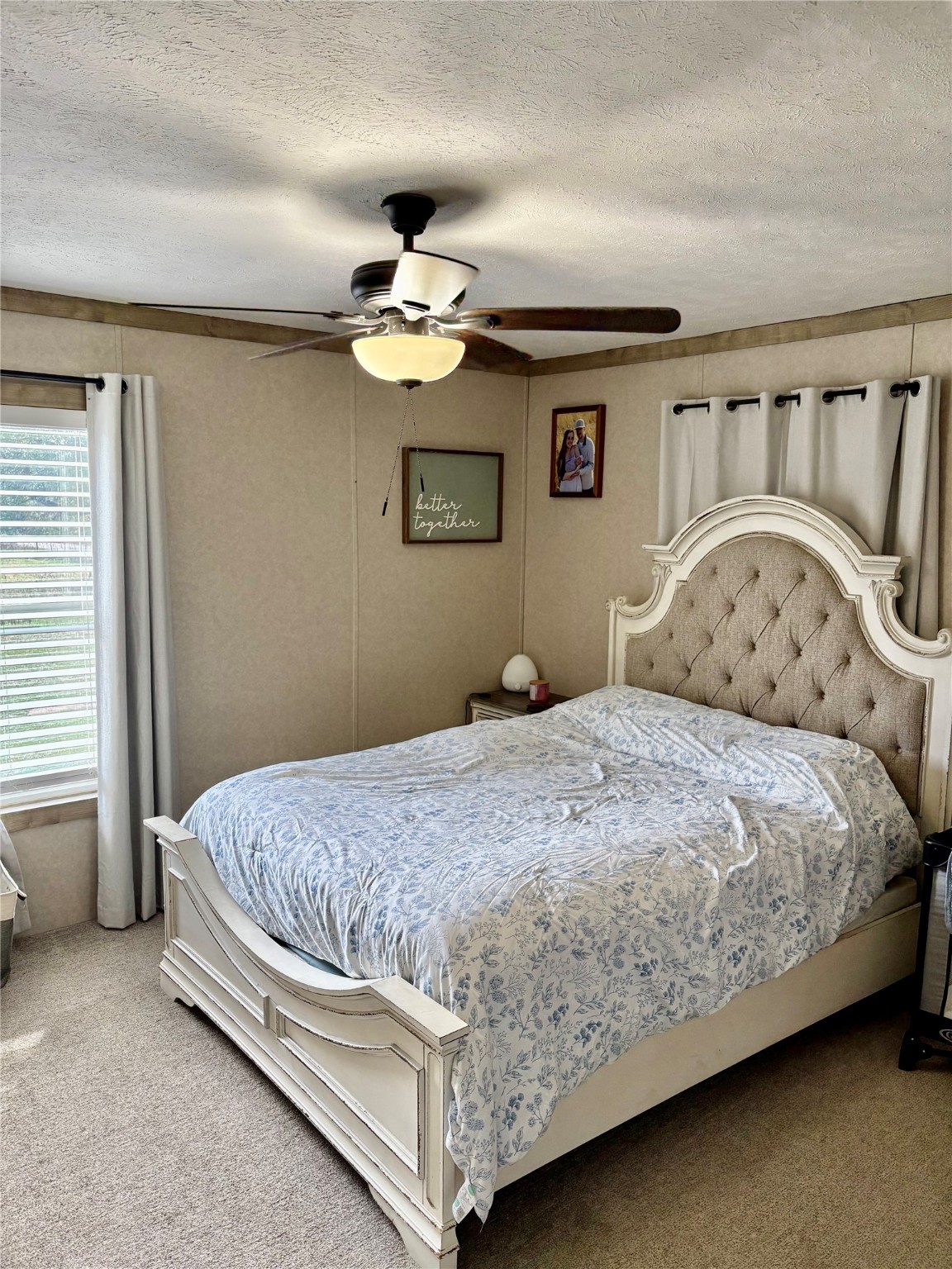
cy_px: 634
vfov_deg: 67.3
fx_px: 953
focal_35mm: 26
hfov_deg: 53.1
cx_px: 476
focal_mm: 5.96
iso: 125
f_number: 1.6
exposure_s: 1/120
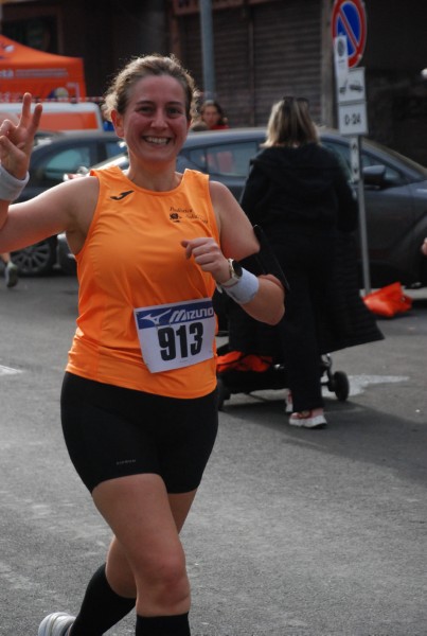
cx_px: 214
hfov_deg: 10.8
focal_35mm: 128
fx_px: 2257
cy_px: 318
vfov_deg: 16.0
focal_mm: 85
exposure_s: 1/1250
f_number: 5.6
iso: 1000
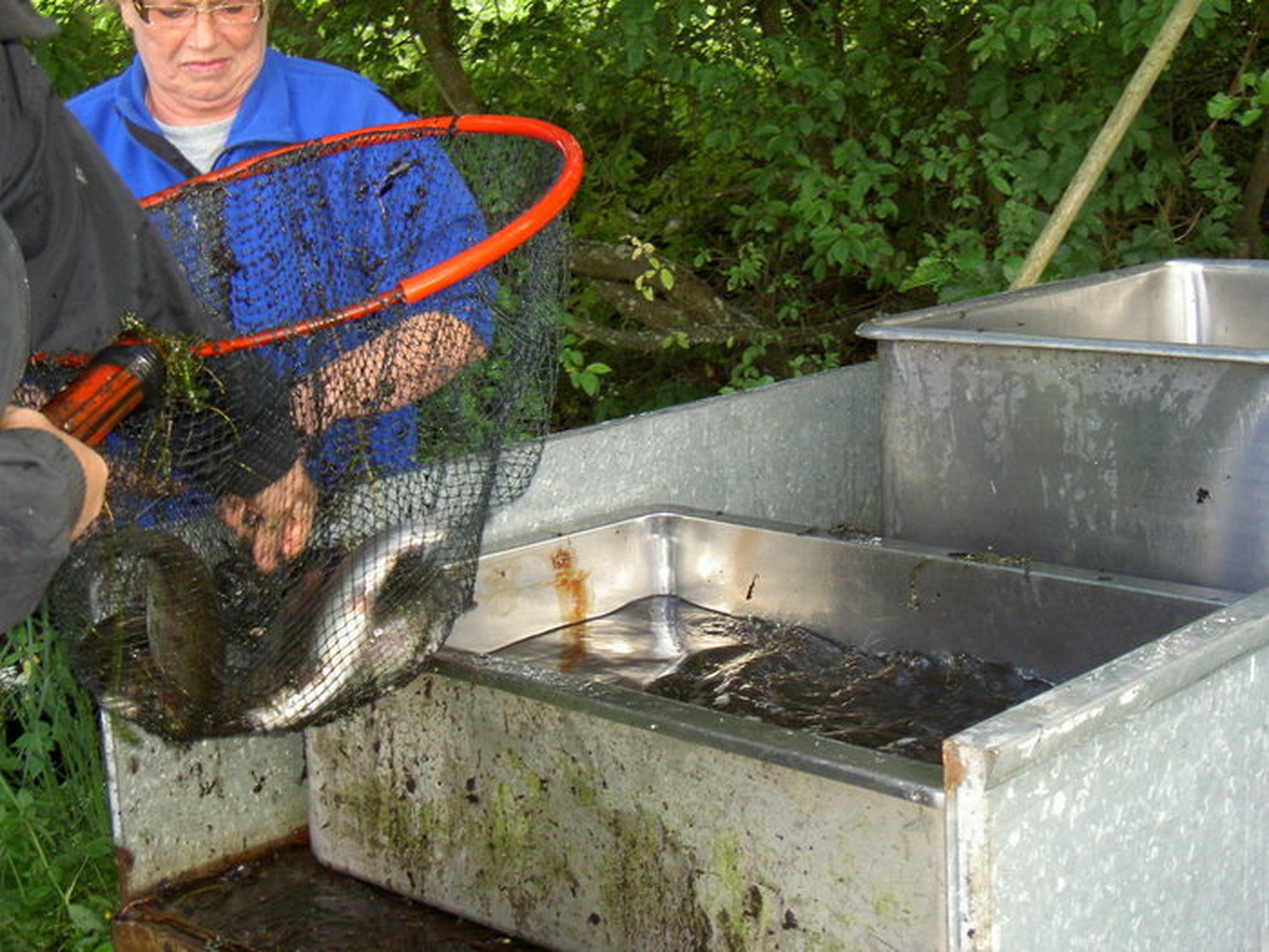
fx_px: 2016
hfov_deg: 34.9
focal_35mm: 55
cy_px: 476
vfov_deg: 26.6
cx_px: 634
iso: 100
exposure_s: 1/60
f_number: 3.3
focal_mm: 11.3
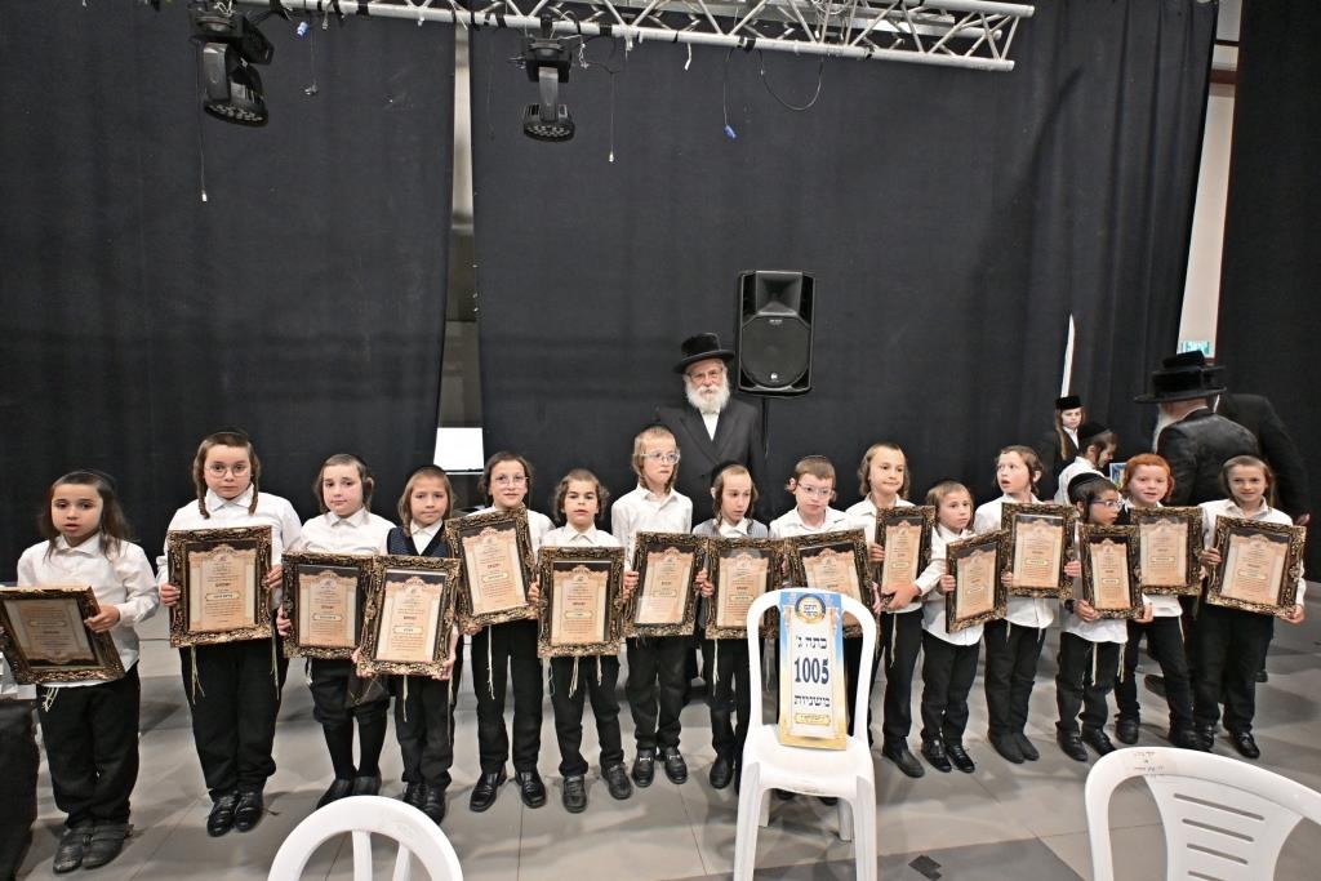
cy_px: 440
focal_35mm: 18
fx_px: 661
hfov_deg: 90.0
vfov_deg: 67.4
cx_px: 660
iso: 800
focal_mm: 12
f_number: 3.5
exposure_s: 1/160
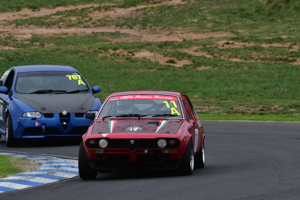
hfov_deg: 3.5
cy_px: 100
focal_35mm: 585
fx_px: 4876
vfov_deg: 2.4
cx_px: 150
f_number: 11
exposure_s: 1/640
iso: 1000
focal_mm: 390
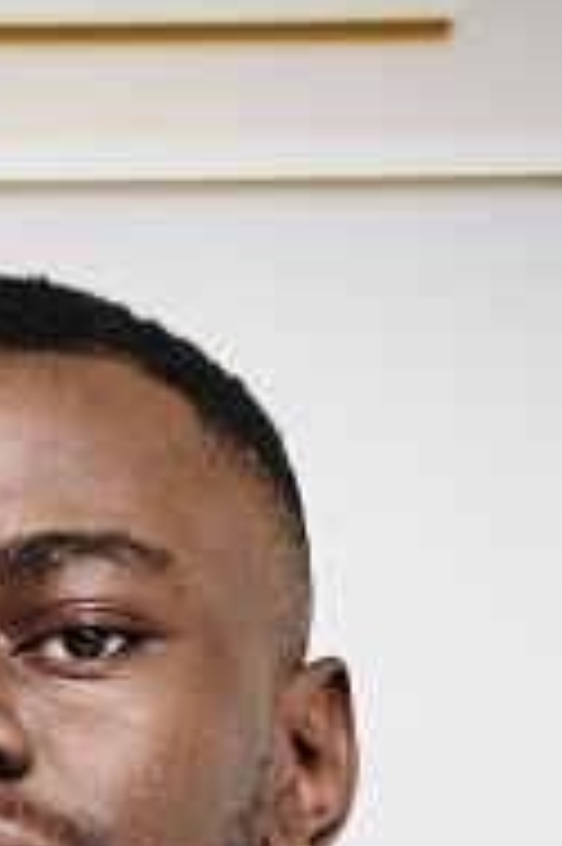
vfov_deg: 9.5
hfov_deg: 6.5
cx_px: -76
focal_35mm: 209
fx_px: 4903
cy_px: 1406
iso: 250
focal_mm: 56
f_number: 2.8
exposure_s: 1/160
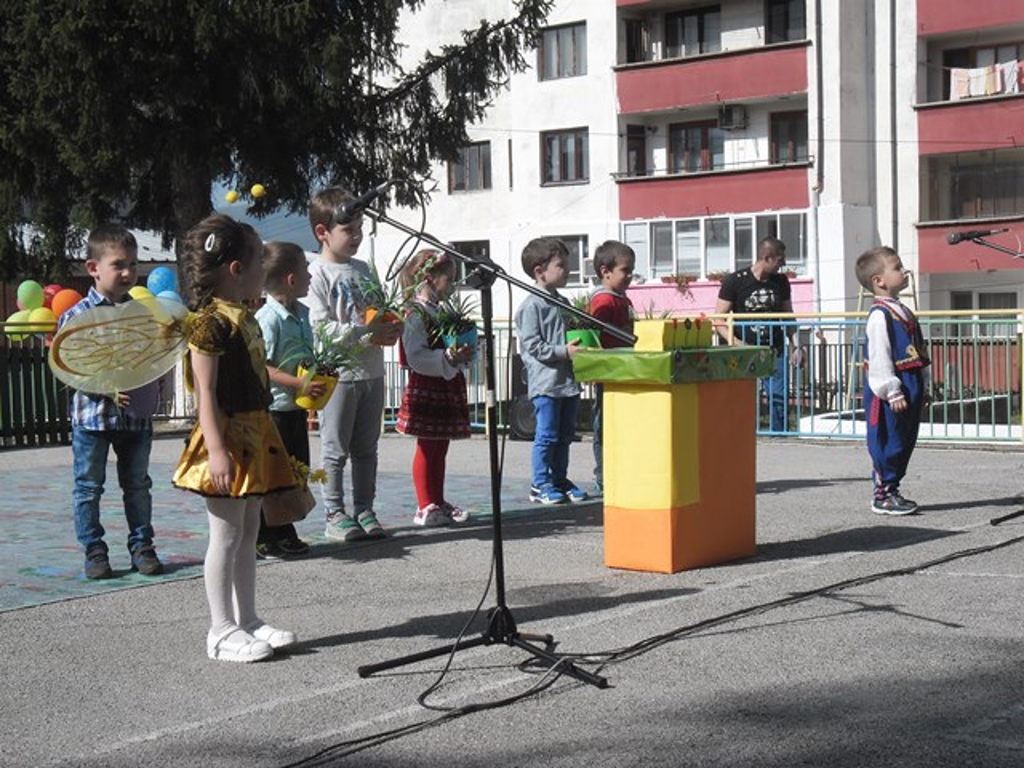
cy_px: 384
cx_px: 512
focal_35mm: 63
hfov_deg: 30.7
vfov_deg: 23.3
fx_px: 1864
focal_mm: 11.2
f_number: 5.7
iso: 80
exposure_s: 1/412
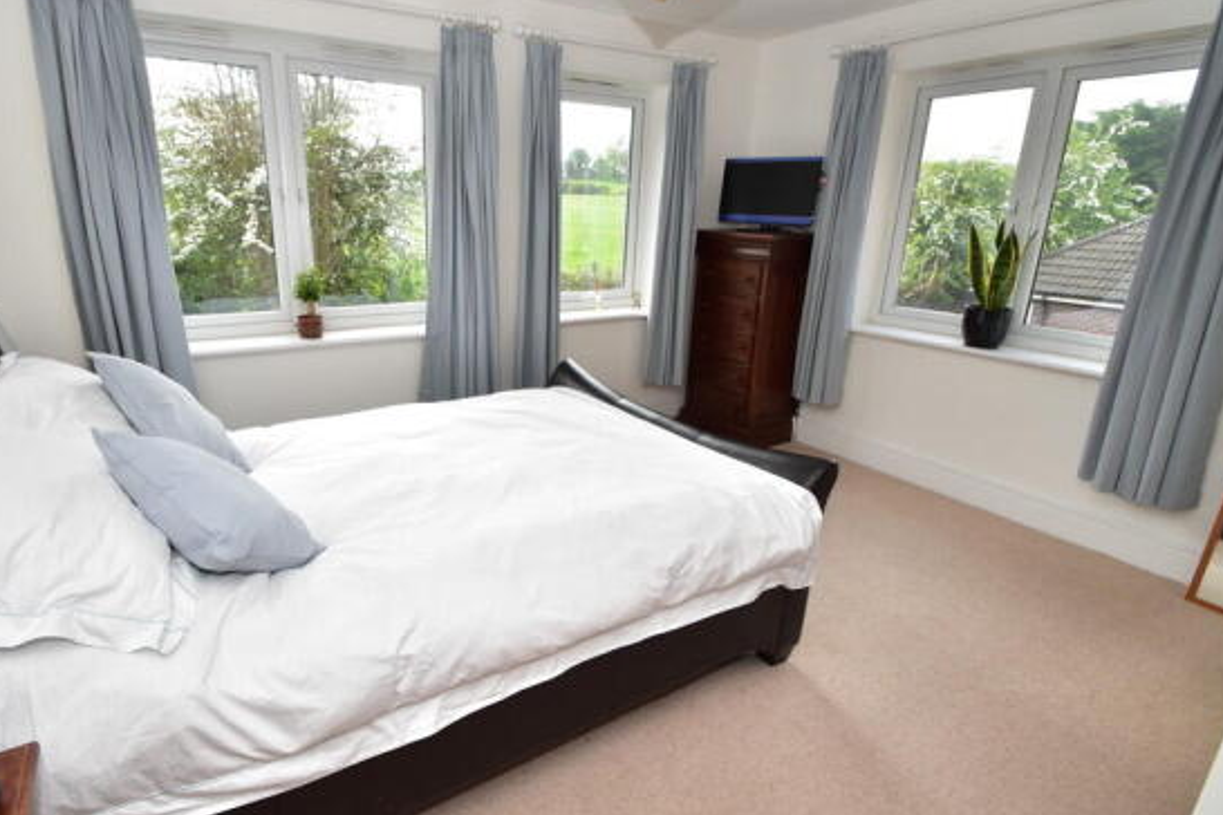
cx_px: 539
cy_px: 391
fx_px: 611
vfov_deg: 67.4
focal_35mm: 18
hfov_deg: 89.6
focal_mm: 10
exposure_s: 1/125
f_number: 9
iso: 400
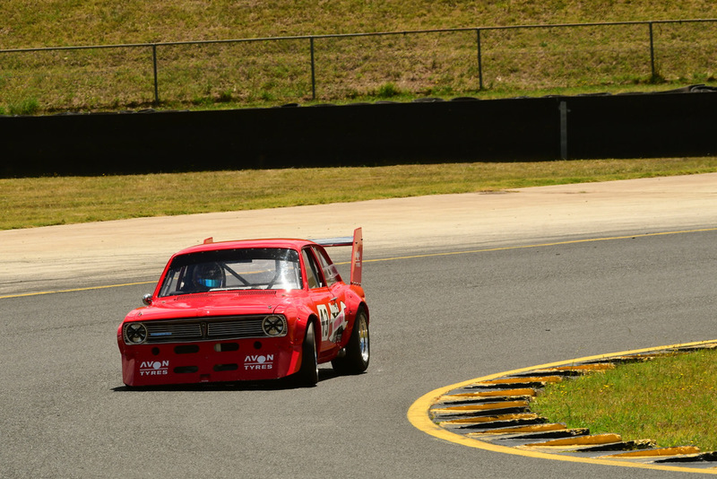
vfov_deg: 3.7
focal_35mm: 375
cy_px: 240
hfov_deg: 5.5
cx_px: 358
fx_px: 7471
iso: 320
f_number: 11
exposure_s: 1/640
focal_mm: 250
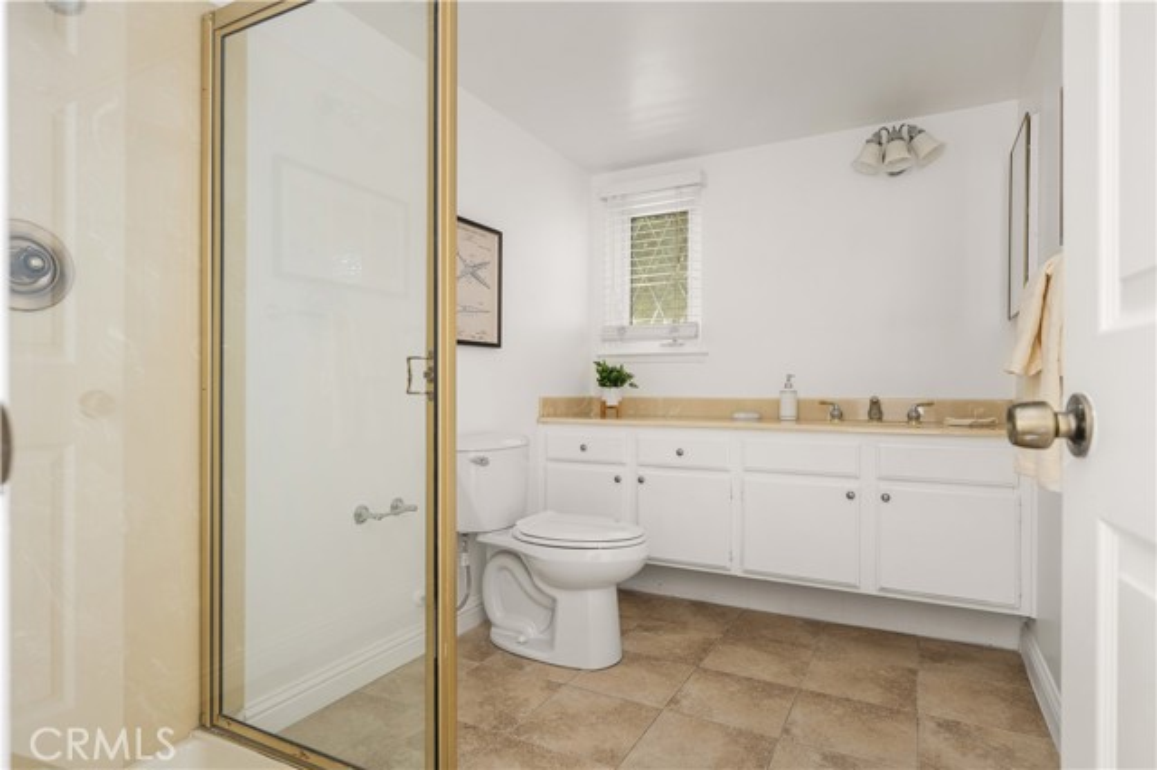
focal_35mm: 19
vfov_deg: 64.5
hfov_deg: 86.9
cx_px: 578
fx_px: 610
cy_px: 385
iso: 100
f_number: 5.6
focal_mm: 19
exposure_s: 1/1.67
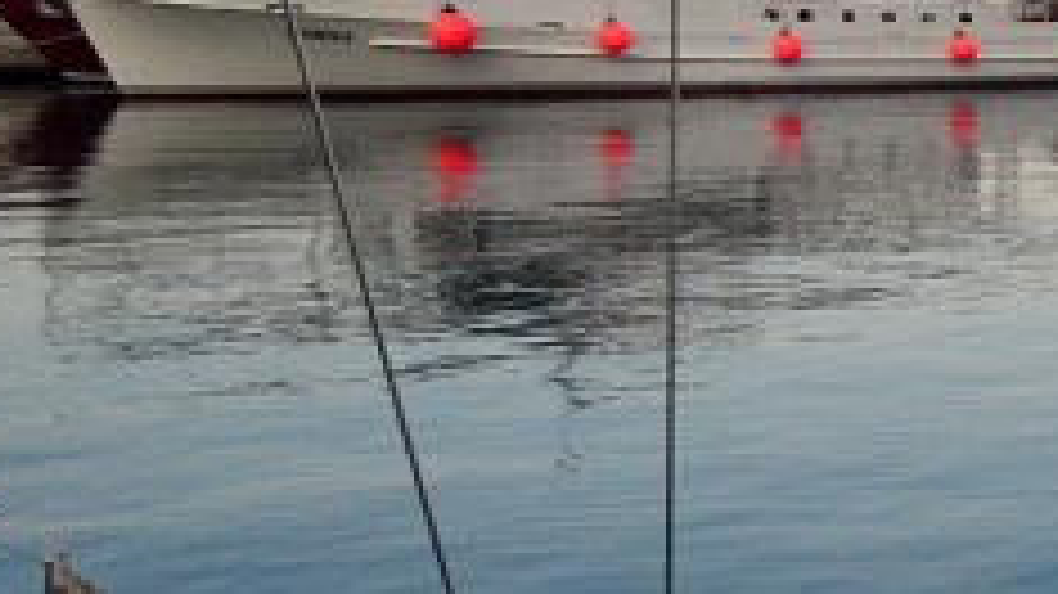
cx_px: 1970
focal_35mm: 80
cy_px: 106
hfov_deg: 19.2
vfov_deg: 15.0
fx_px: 2244
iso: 2000
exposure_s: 1/8000
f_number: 4
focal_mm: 12
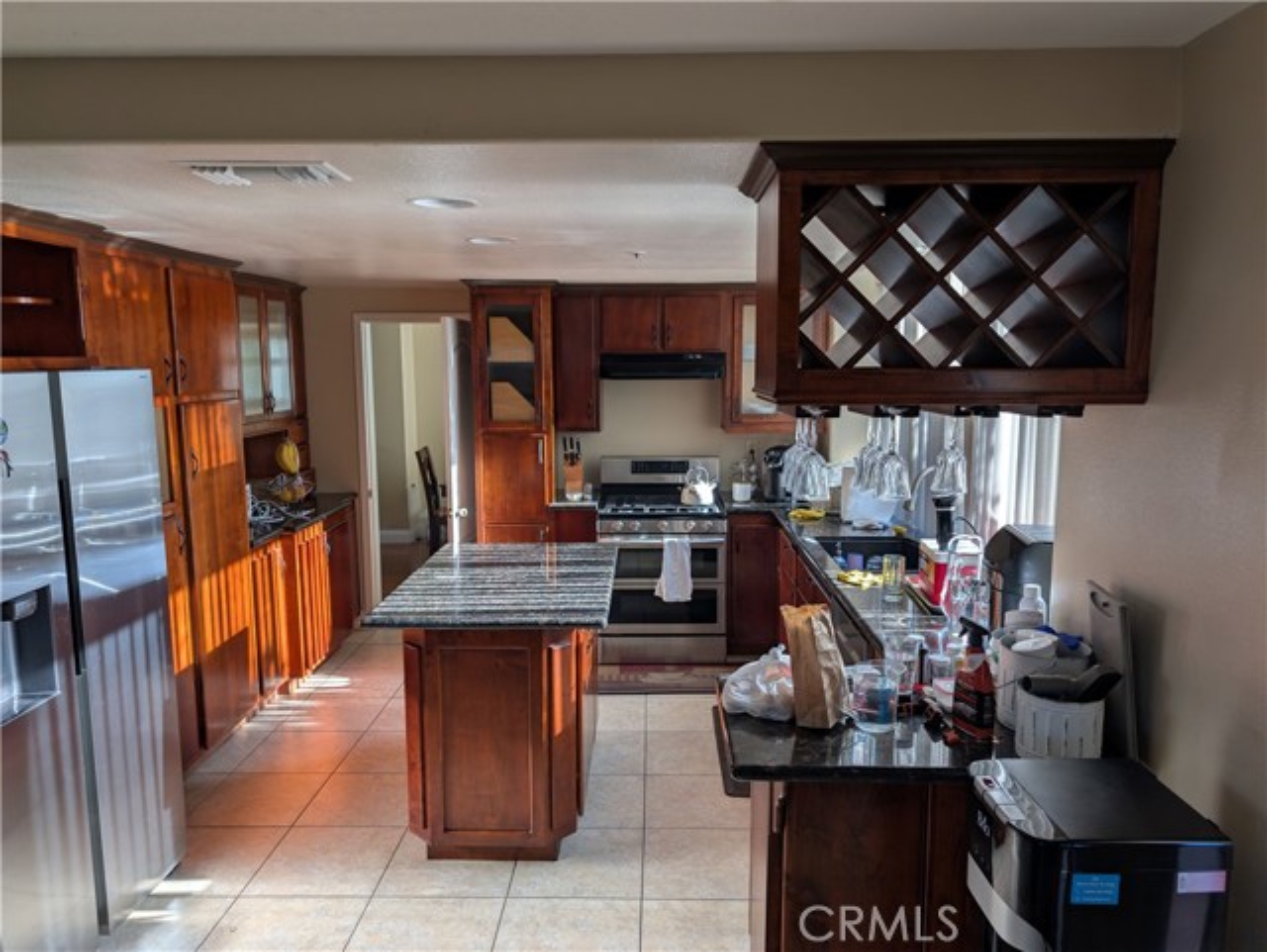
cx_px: 634
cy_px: 476
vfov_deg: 56.9
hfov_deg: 71.6
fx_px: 879
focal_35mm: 24
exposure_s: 1/126
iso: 20
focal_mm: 6.9
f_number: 1.68
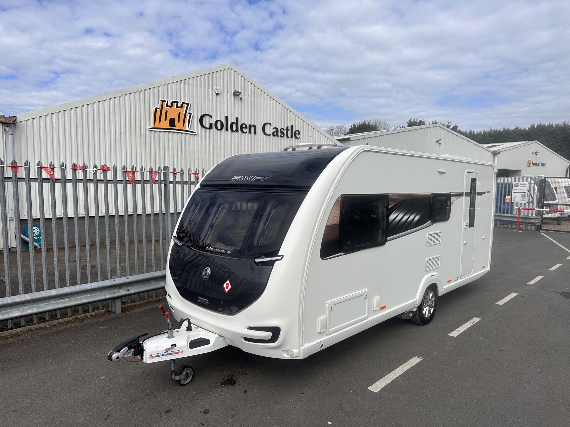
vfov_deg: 56.8
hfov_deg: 71.6
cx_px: 285
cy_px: 214
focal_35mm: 24
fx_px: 395
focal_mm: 6.86
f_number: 1.78
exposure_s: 1/6211
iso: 80
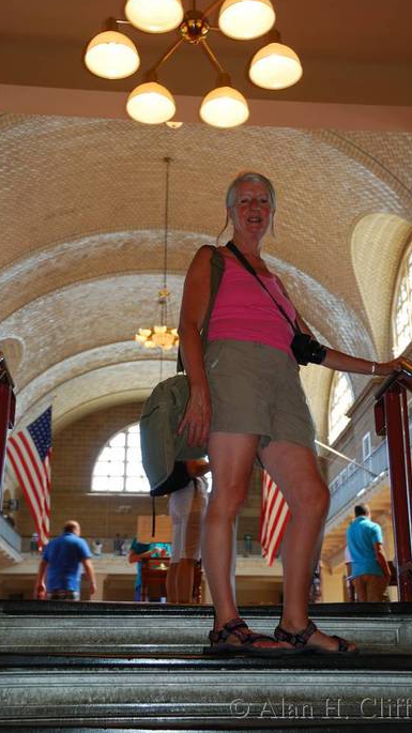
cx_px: 229
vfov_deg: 45.5
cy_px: 360
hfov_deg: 26.5
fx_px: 875
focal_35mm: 45
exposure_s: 1/13
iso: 100
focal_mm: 28
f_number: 4
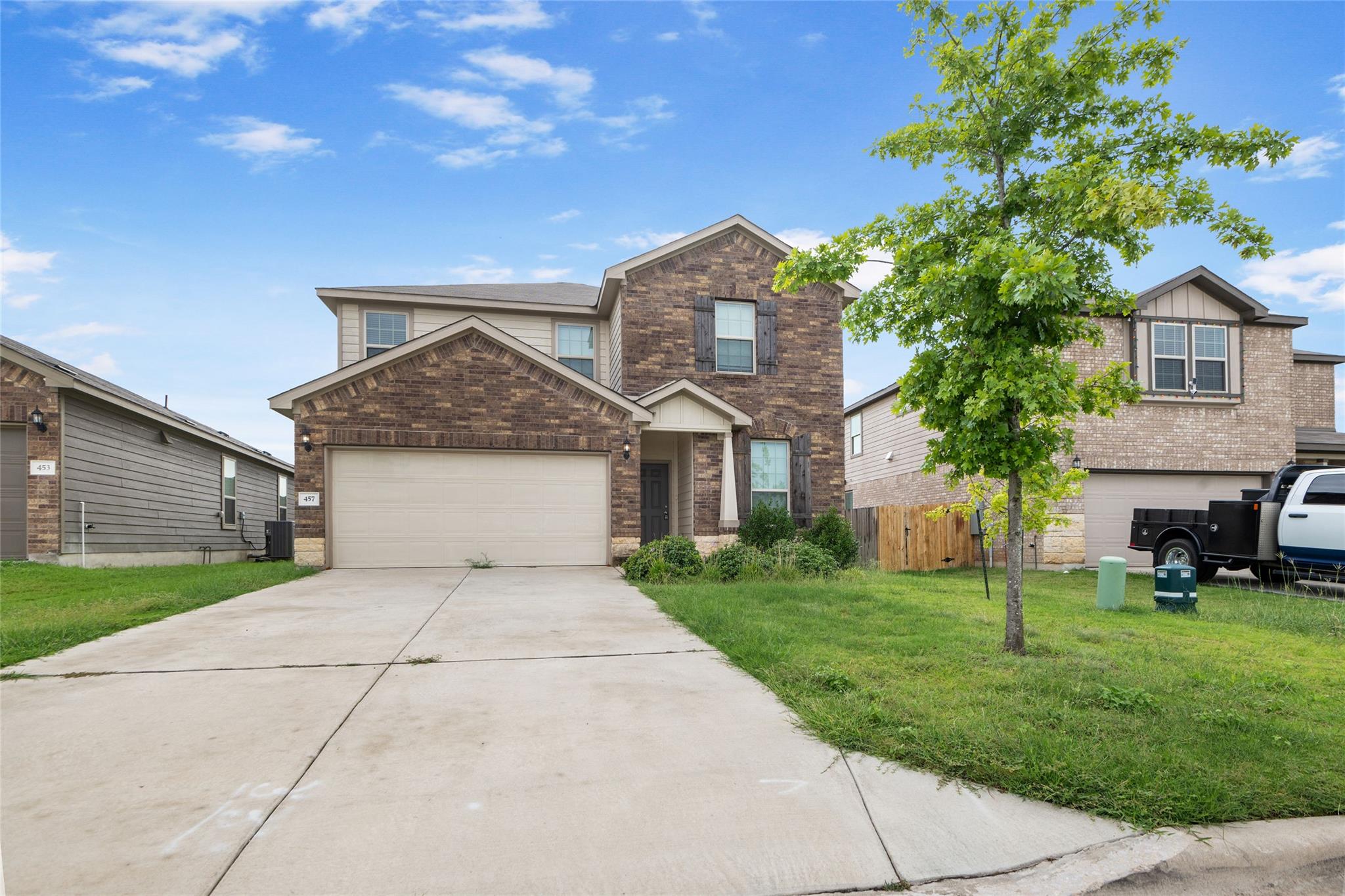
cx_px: 672
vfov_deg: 73.7
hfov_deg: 96.7
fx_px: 598
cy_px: 448
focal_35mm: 16
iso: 320
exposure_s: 1/640
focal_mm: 16
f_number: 8
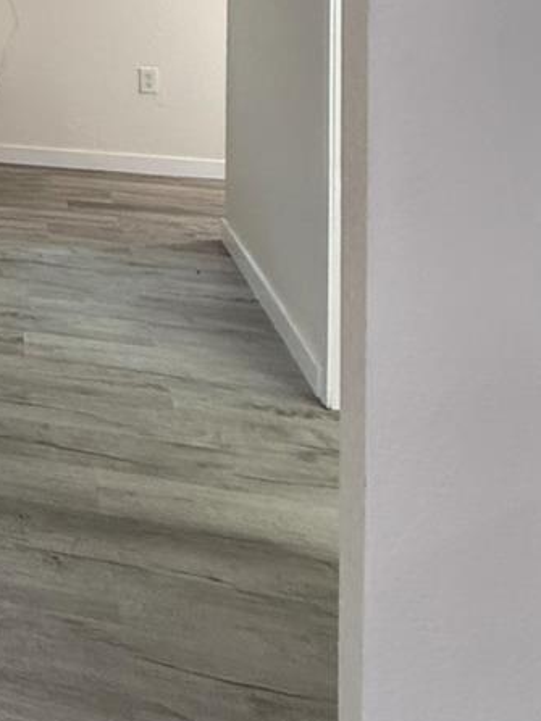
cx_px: -316
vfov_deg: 34.5
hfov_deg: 23.3
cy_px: -84
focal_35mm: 47
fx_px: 980
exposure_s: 1/120
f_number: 2.2
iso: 160
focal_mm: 2.22
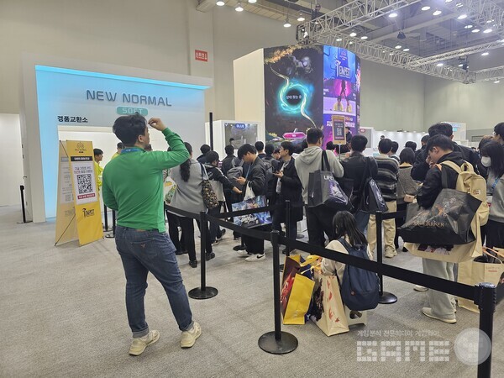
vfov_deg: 58.9
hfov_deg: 73.9
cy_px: 189
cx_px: 252
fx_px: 335
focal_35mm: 23
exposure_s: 1/120
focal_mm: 6.3
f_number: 1.7
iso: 160
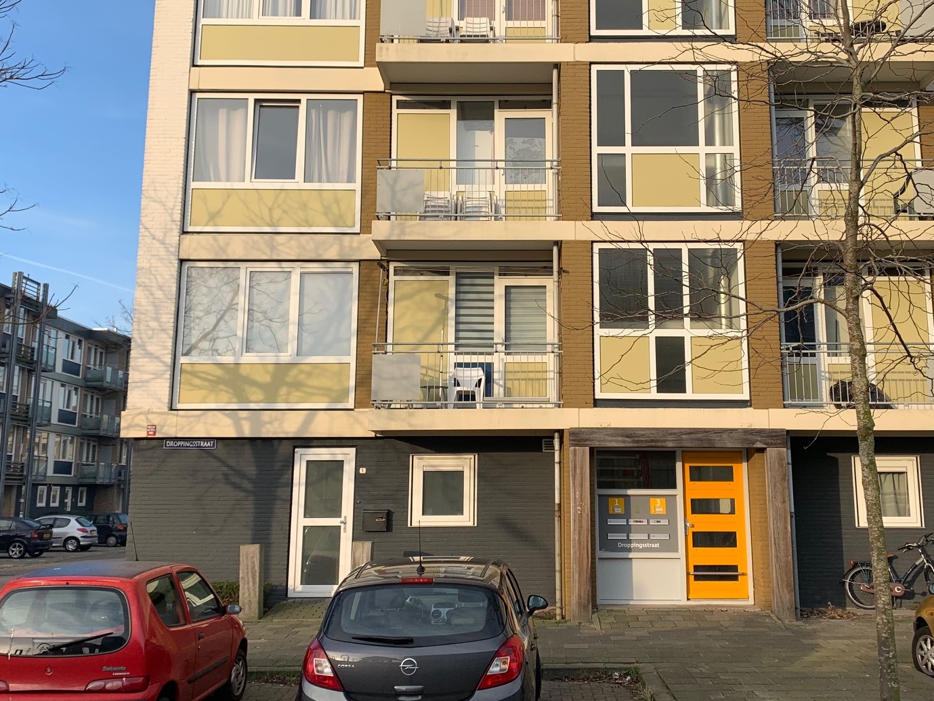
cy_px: 307
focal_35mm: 38
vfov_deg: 37.7
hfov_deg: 48.8
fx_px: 1026
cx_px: 536
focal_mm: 4.25
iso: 25
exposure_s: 1/802
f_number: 1.8
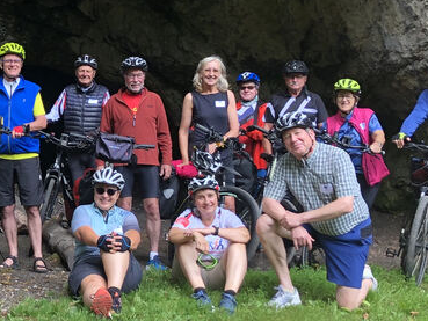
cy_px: 126
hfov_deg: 22.8
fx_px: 1002
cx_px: -33
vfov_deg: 18.2
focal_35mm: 81
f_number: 1.8
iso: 25
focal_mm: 4
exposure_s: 1/120
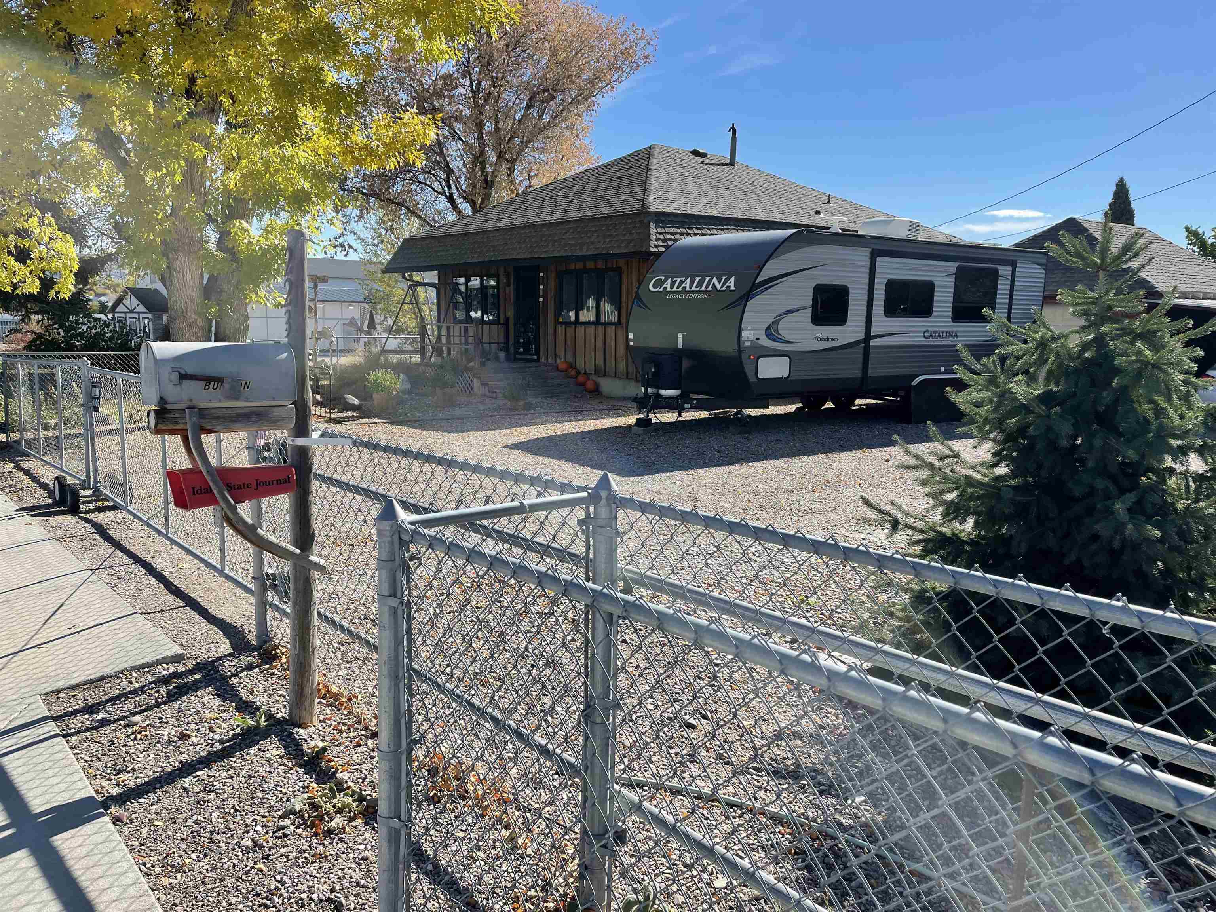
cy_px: 456
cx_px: 608
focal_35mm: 26
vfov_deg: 53.1
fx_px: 913
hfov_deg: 67.3
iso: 32
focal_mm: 4.2
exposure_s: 1/2451
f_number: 1.6
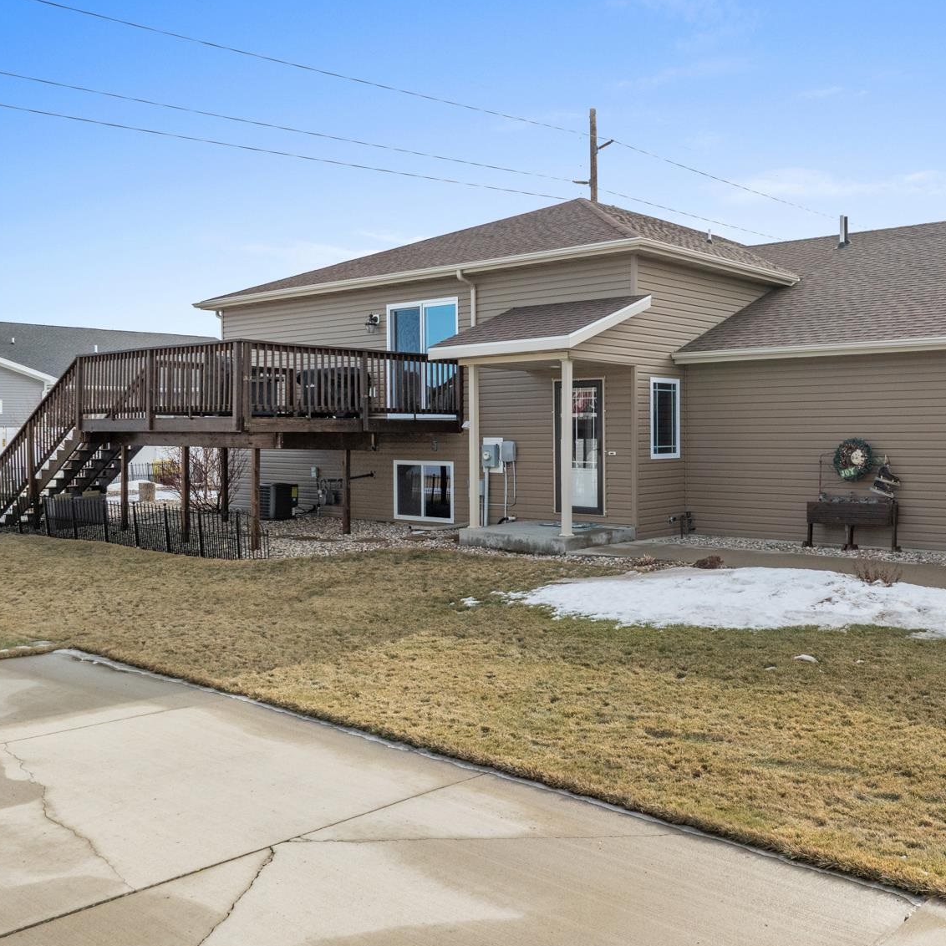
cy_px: 477
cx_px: 610
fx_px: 989
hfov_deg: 50.4
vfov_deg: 51.1
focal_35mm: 32
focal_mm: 12.29
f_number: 7.1
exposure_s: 1/640
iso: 200
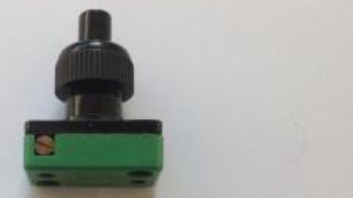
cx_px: 88
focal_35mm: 68
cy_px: 191
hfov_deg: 30.5
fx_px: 636
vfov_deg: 17.4
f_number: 2.4
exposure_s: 1/120
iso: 64
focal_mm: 4.28
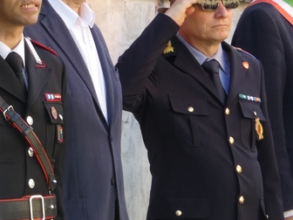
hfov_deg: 6.3
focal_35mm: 311
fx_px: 2632
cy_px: 84
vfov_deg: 4.8
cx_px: -178
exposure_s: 1/80
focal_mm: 15.6
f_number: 4.6
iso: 125
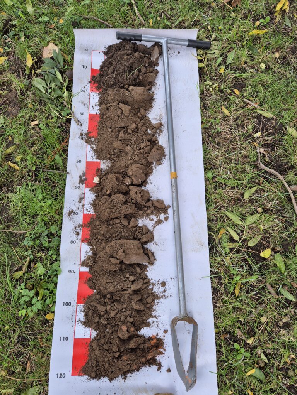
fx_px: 263
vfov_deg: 73.9
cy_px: 198
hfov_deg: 58.9
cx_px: 148
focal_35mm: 23
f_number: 1.8
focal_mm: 5.4
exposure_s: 1/180
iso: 32
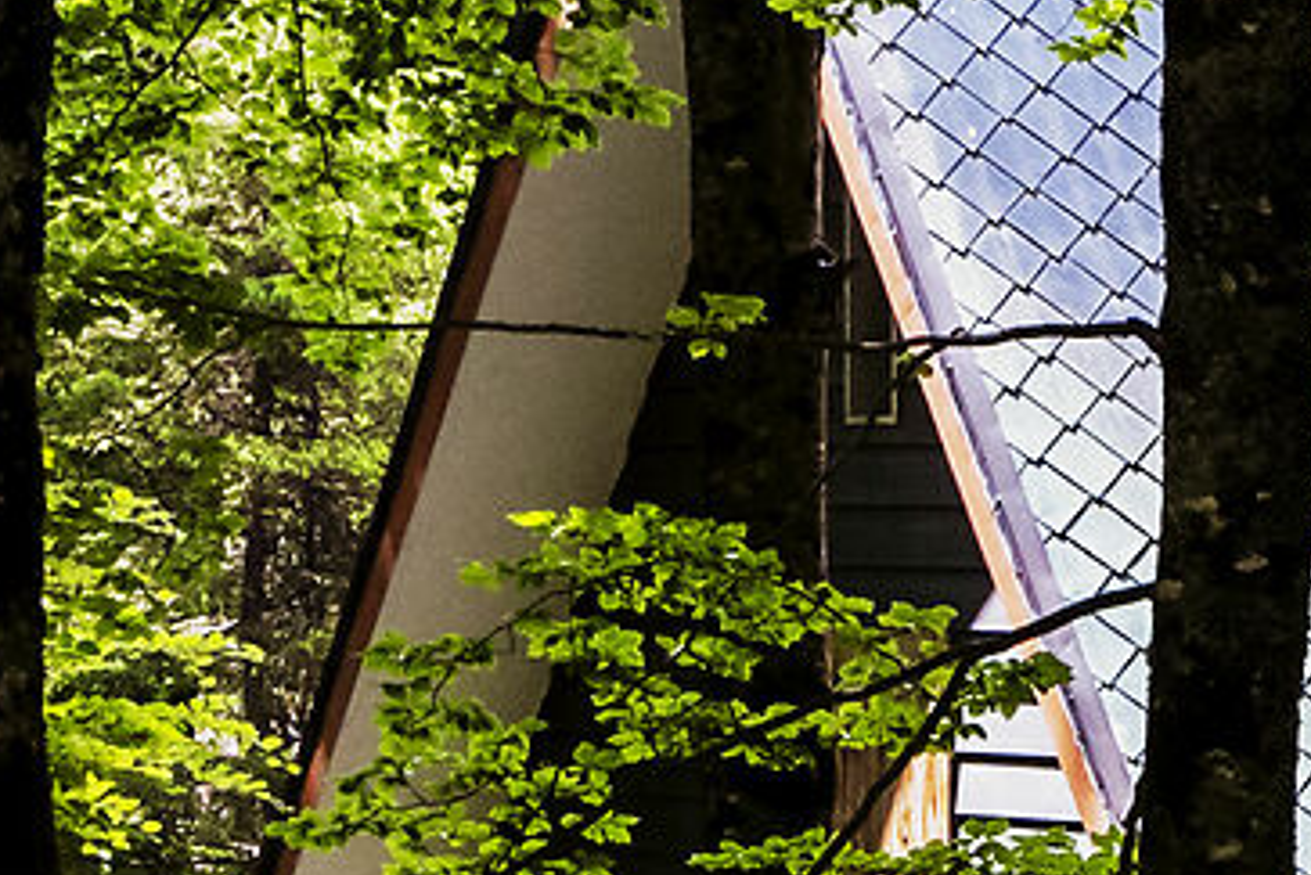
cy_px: 555
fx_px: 7687
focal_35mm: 211
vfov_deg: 6.5
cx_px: 2568
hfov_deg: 9.2
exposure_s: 1/400
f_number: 11
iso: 1600
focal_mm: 32
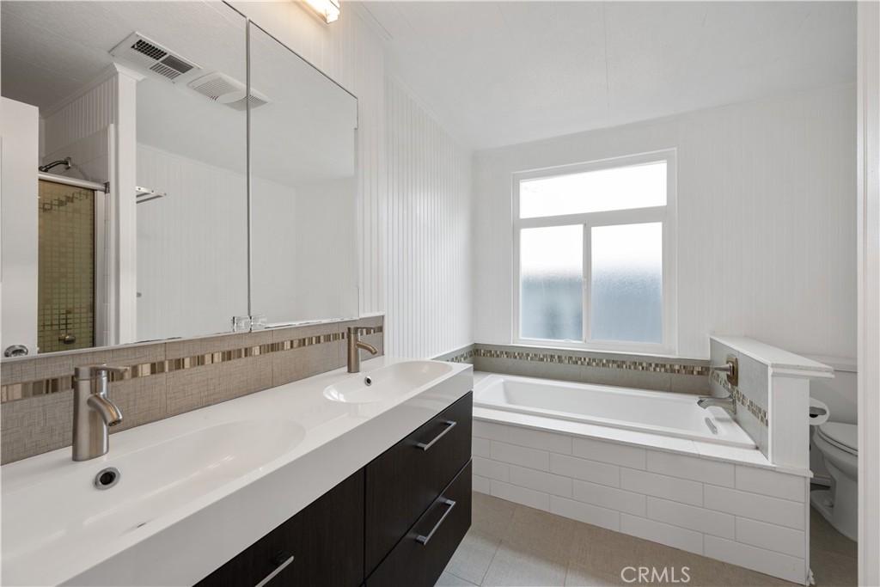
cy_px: 294
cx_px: 440
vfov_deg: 81.2
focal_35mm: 14
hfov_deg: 104.2
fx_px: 342
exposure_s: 1/8
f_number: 8
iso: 100
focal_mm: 14
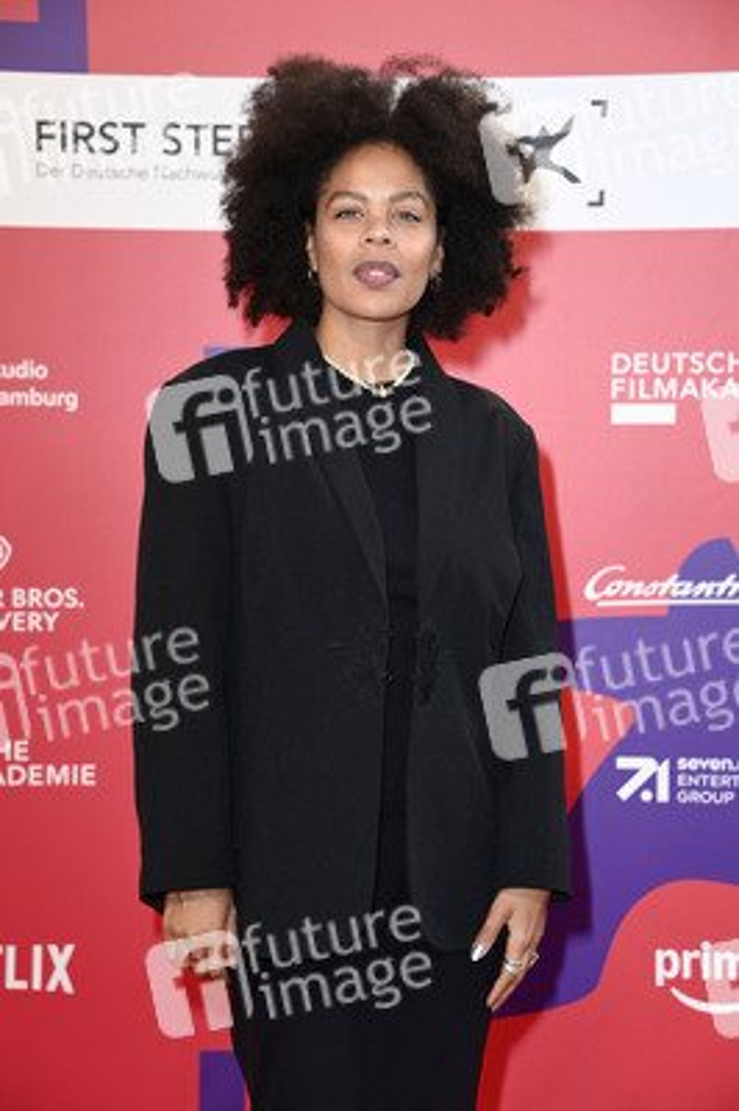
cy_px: 556
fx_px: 2776
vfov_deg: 22.6
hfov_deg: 15.2
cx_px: 370
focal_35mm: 90
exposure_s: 1/250
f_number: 5.6
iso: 640
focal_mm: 90
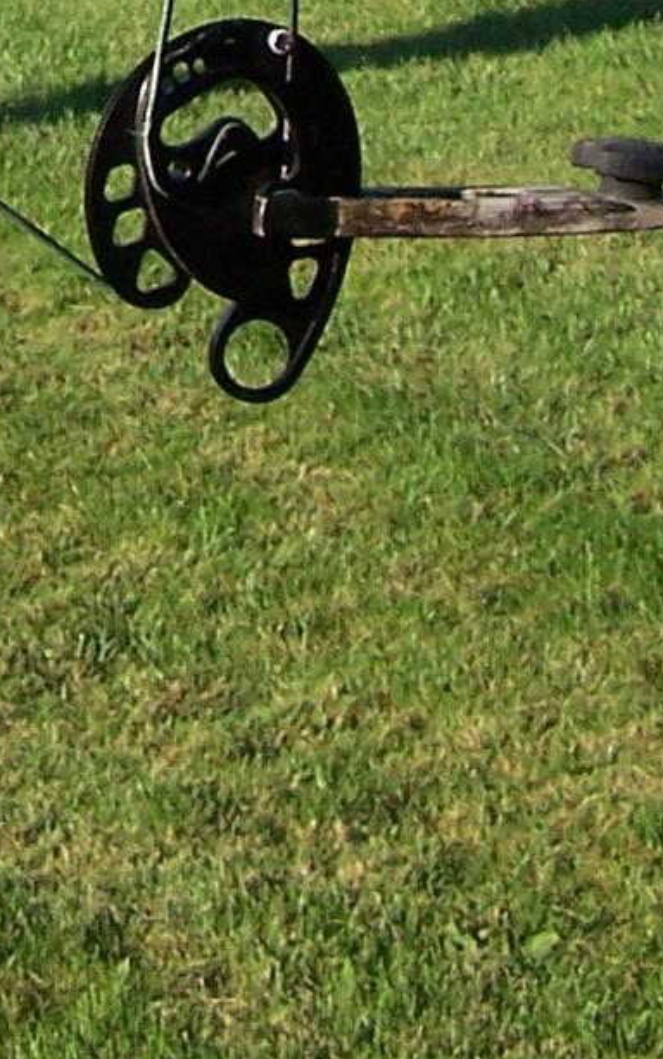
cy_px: -585
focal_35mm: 169
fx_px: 4884
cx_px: -197
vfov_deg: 11.8
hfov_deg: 7.7
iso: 80
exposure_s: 1/1000
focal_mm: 6.3
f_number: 2.8
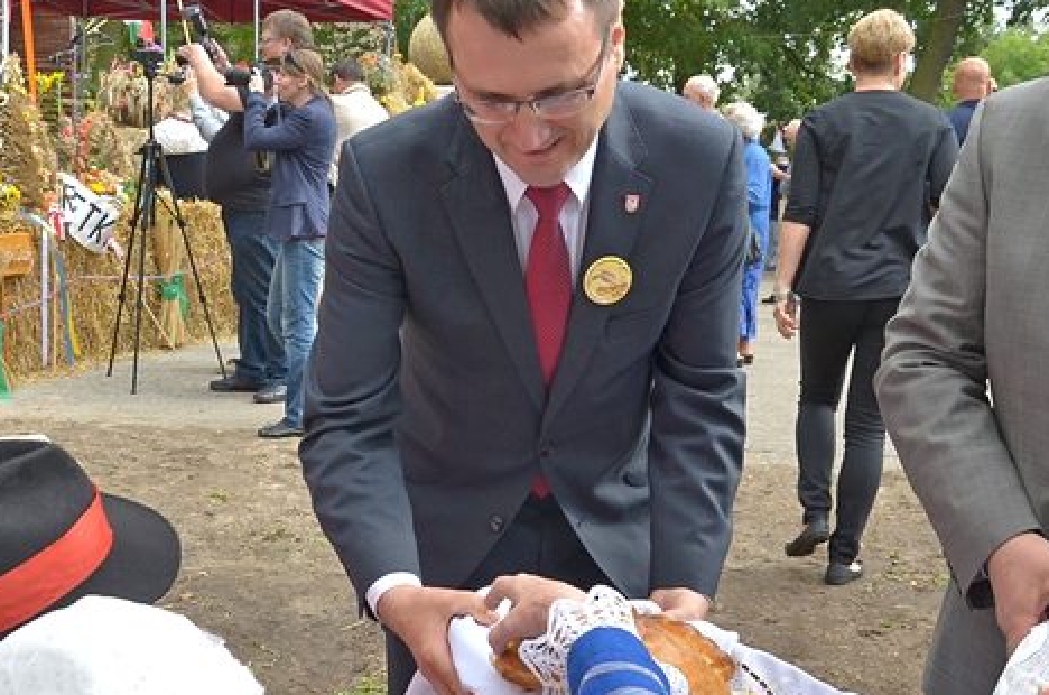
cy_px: 436
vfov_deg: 27.3
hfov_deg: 40.2
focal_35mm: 49
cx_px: 399
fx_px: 1425
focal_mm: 18
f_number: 7.1
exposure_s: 1/160
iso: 500
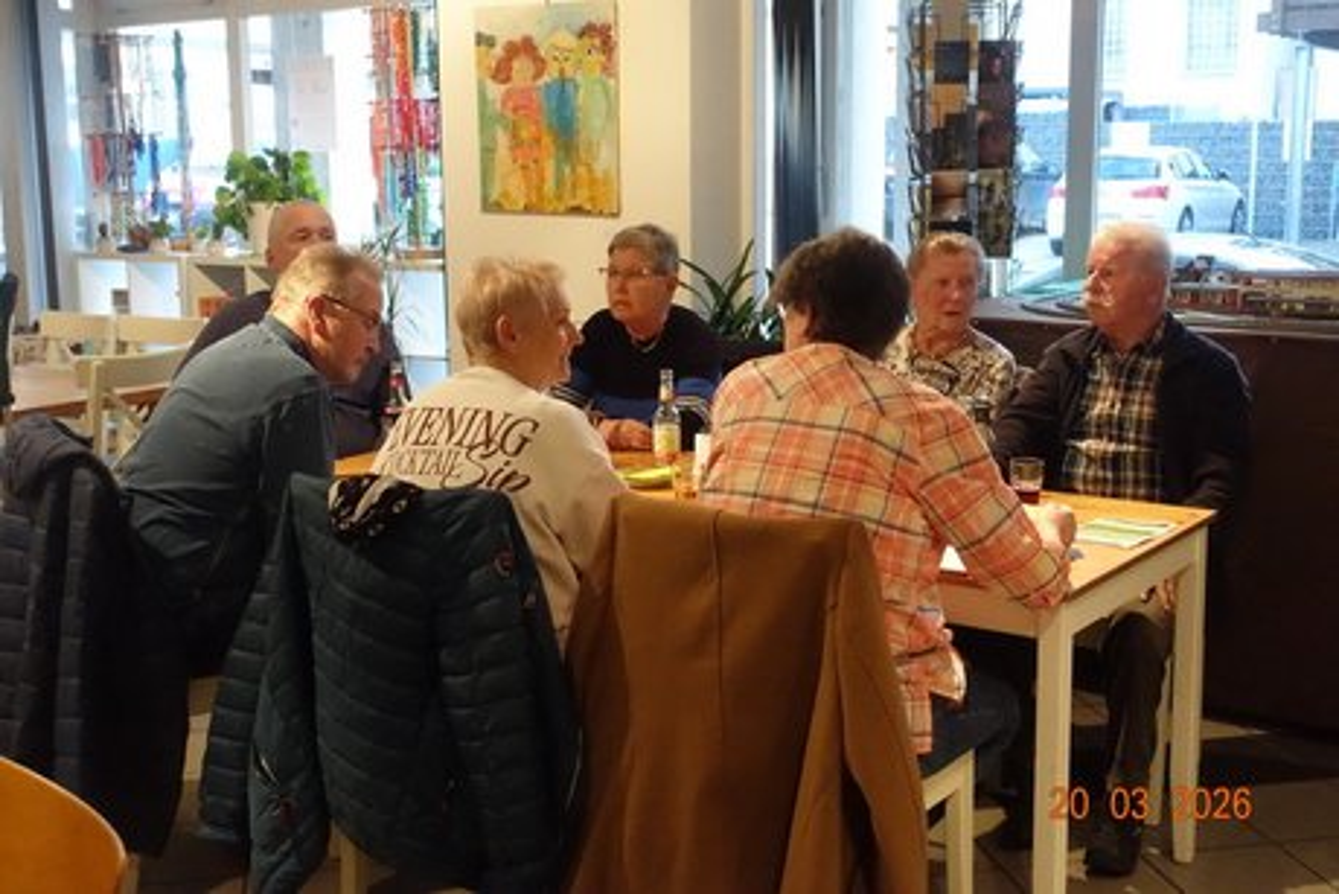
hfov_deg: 44.5
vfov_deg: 30.5
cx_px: 670
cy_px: 447
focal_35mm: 44
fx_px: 1637
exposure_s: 1/200
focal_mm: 16.17
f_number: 2.8
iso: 4000
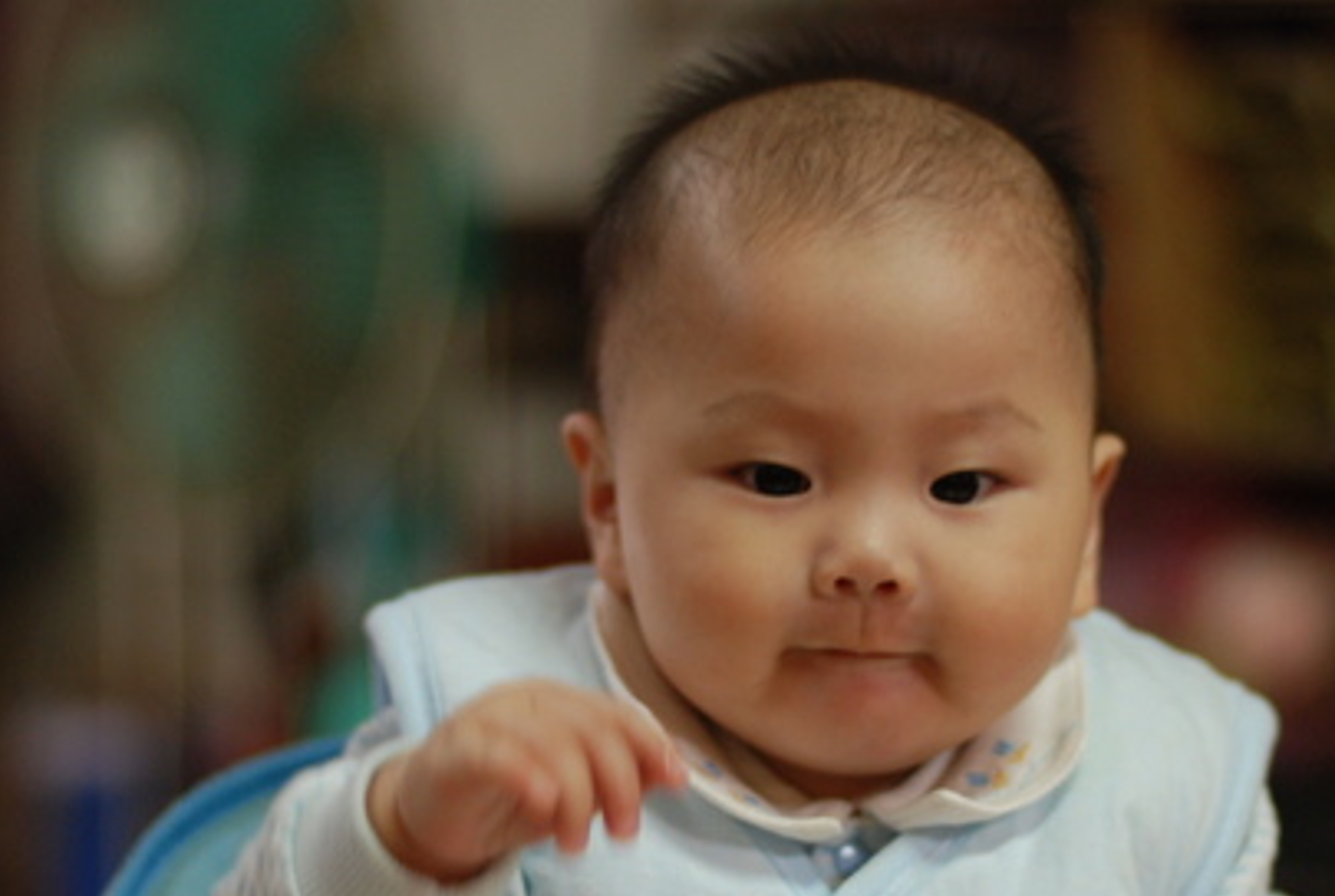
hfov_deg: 18.4
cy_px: 637
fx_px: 4125
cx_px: 768
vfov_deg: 12.4
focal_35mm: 111
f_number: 1.4
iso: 400
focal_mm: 50
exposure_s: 1/100
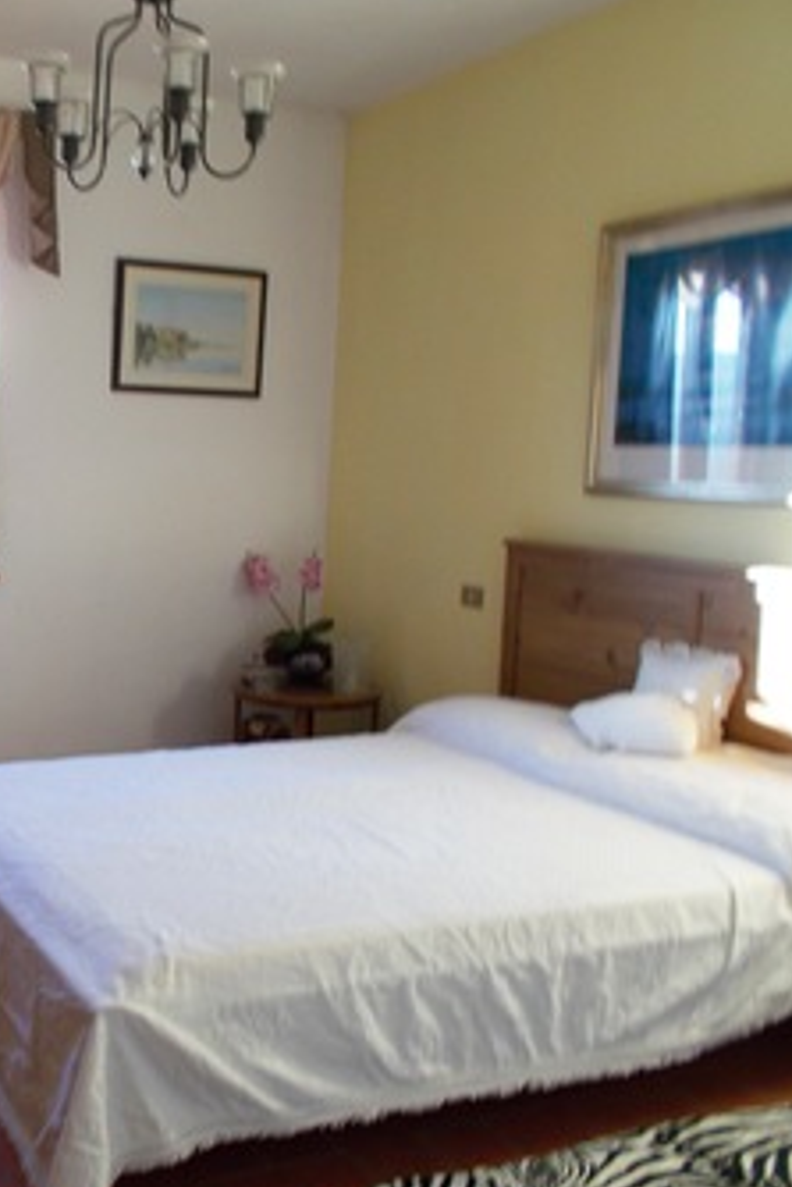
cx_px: 83
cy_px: 599
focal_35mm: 37
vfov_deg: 51.9
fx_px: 1220
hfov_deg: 34.1
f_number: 3.2
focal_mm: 4.6
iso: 80
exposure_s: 1/30
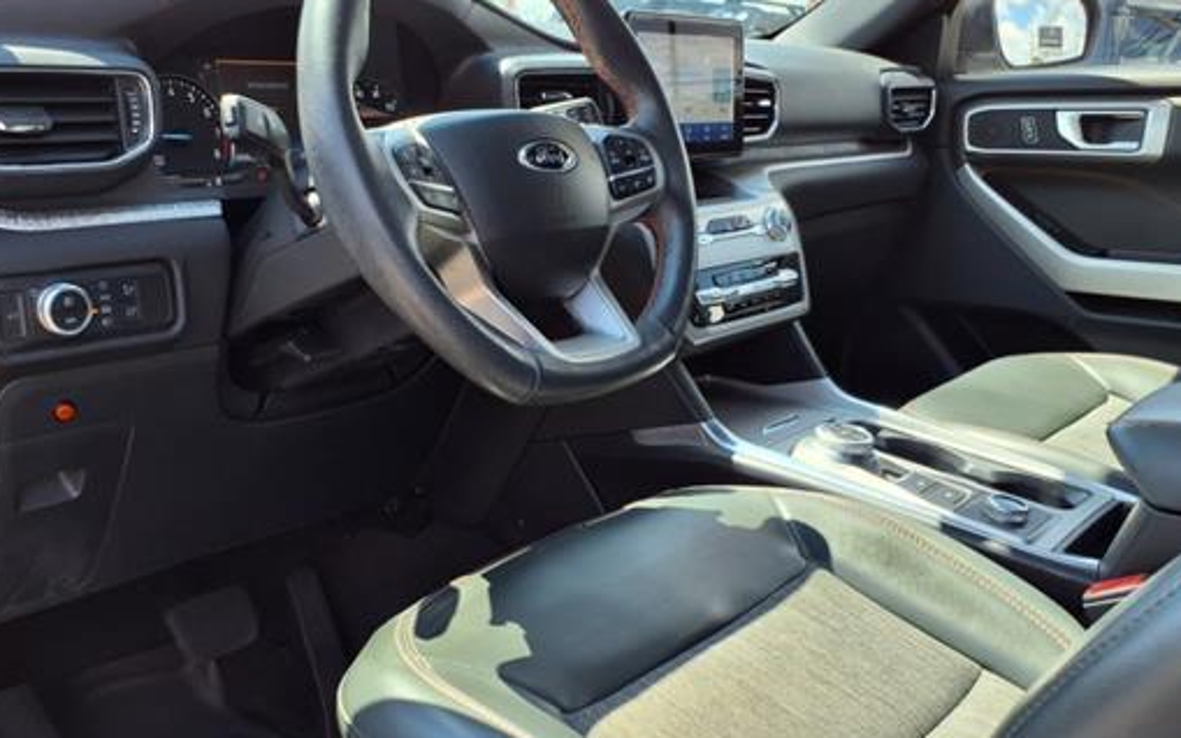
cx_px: 545
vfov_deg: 35.1
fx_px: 1159
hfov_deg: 54.0
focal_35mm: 36
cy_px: 464
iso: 40
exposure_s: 1/286
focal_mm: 3.58
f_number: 1.9
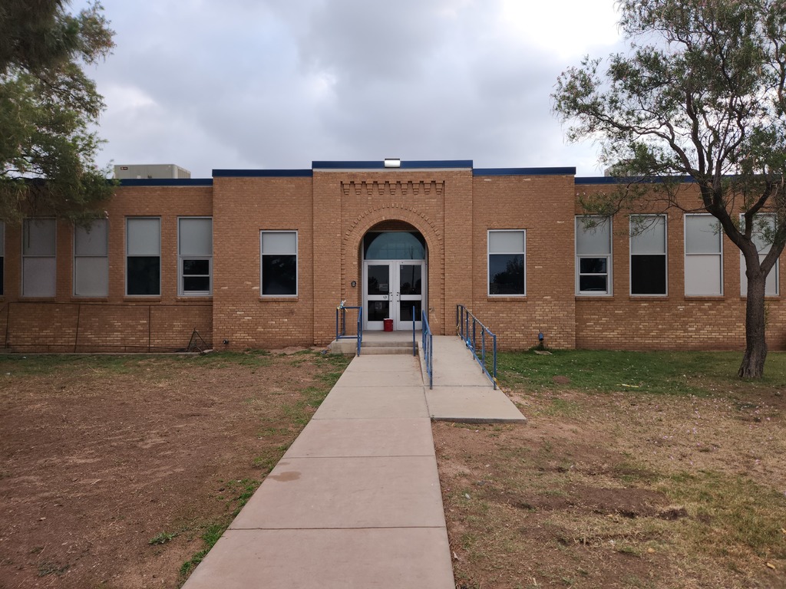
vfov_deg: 58.9
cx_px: 393
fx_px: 522
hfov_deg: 73.9
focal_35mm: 23
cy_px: 294
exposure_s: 1/604
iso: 20
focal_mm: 5.4
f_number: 1.8
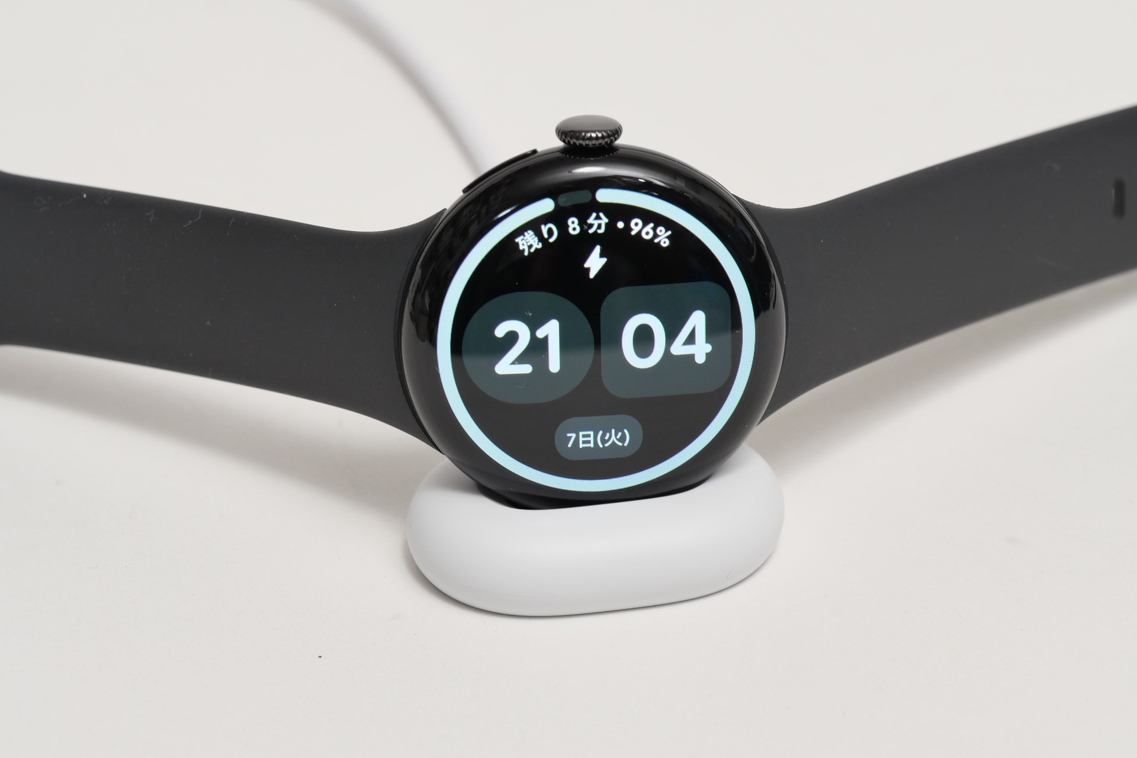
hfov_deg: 16.5
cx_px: 568
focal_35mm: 124
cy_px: 379
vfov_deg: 11.1
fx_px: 3916
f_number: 7.1
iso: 400
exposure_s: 1/30
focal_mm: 60
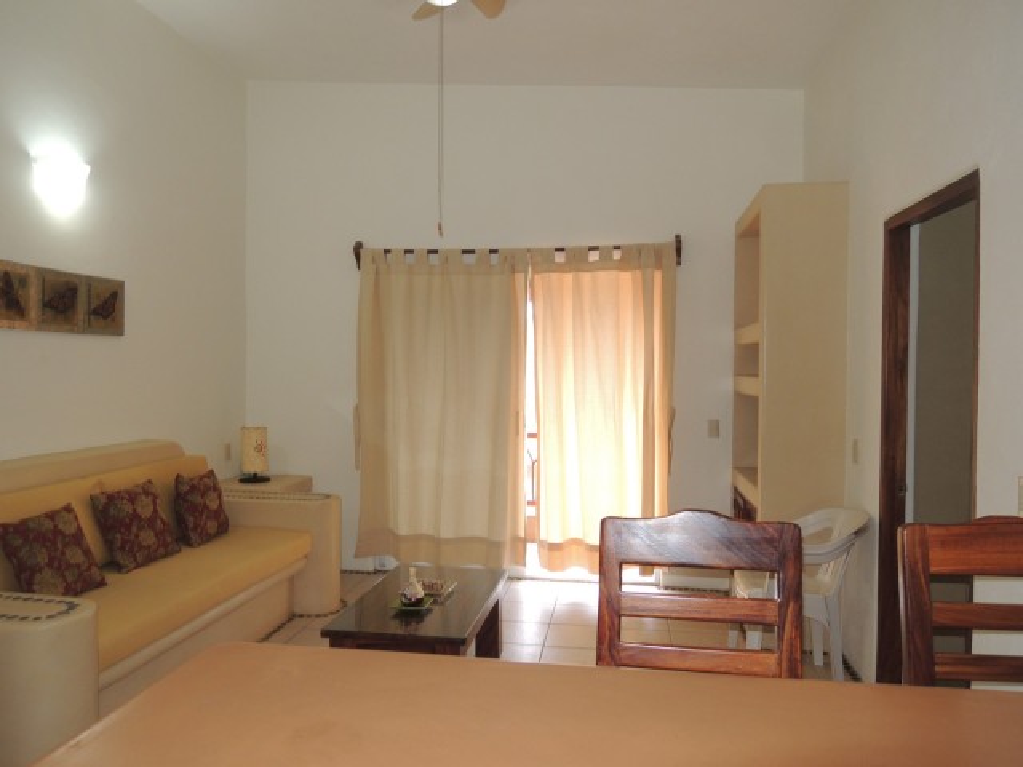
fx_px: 709
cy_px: 384
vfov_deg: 56.8
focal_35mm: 24
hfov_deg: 71.6
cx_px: 512
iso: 160
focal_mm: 4.3
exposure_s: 1/40
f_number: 2.8
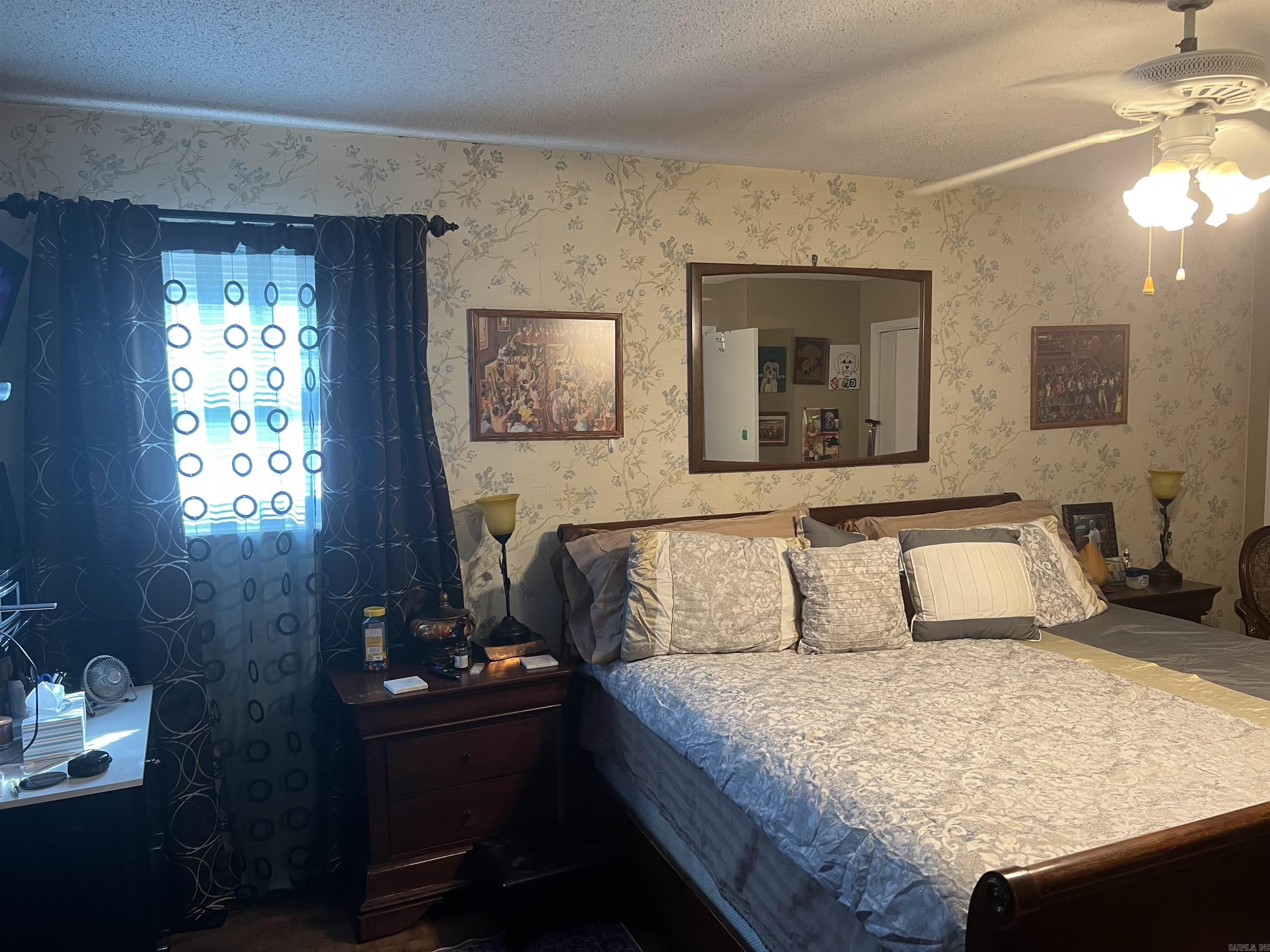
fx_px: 954
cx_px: 635
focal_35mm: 26
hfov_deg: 67.3
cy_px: 476
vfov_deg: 53.1
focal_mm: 5.7
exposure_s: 1/60
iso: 125
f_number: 1.5
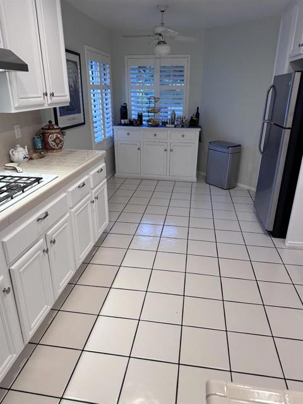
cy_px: 202
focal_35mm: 24
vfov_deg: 71.6
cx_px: 152
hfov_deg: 56.8
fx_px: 280
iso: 125
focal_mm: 6.86
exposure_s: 1/120
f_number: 1.78
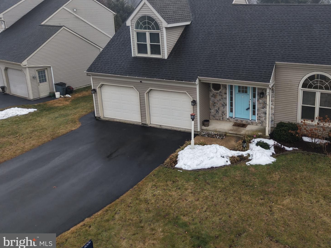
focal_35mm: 34
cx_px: 233
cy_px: 76
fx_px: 325
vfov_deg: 41.1
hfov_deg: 52.4
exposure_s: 1/320
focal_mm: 8.67
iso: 100
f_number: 1.8
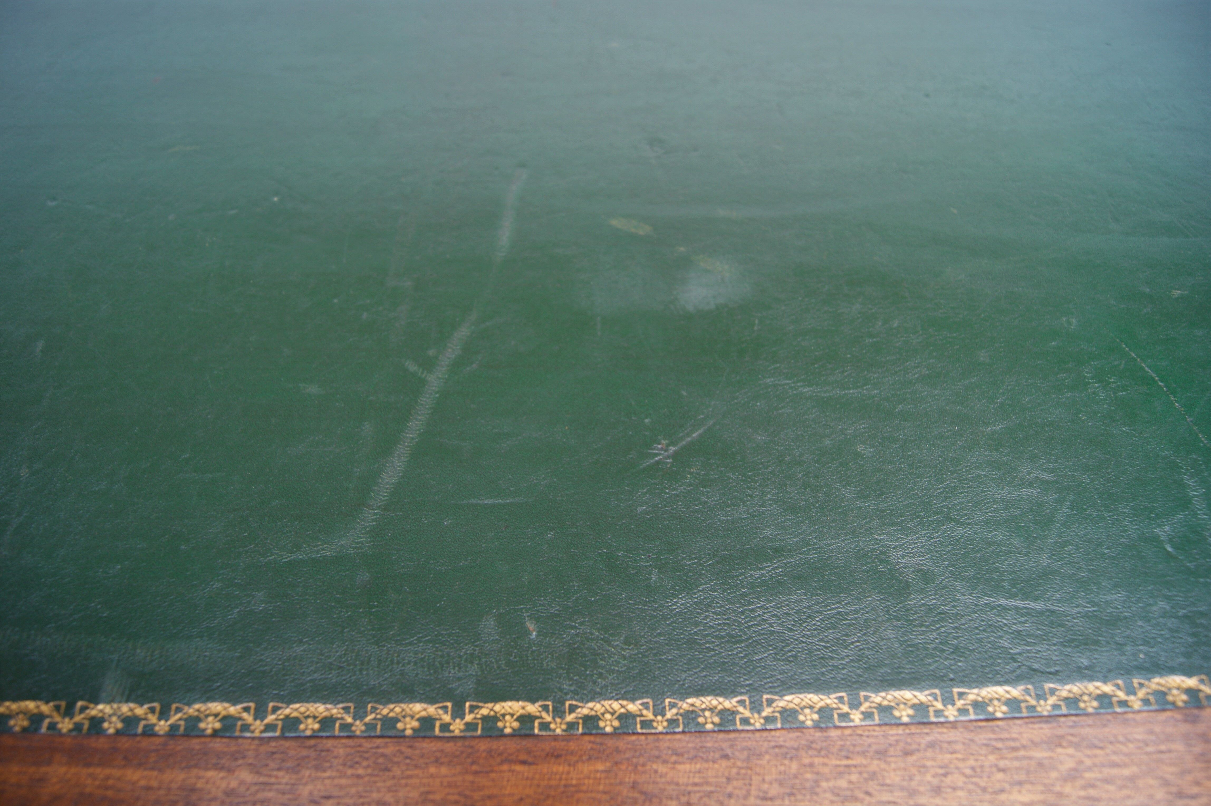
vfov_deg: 29.8
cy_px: 403
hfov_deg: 43.6
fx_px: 1513
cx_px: 606
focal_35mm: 45
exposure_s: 1/60
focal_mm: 30
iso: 100
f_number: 5.6
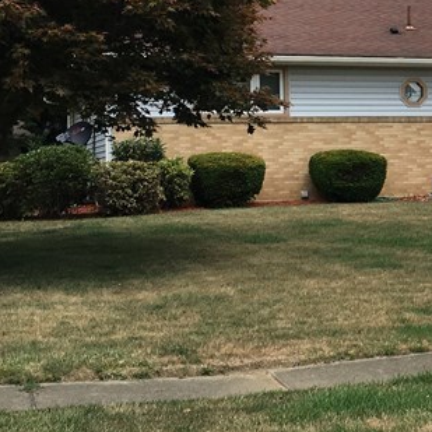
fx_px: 1200
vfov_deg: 20.3
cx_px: 534
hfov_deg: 19.1
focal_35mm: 85
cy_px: 148
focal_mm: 4.15
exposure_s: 1/1326
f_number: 2.2
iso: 25
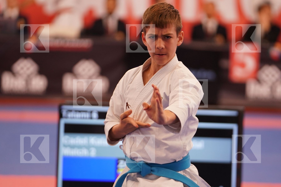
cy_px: 94
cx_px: 140
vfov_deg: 5.0
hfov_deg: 7.5
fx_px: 2154
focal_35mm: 276
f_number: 2.8
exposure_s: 1/500
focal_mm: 184
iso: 1000
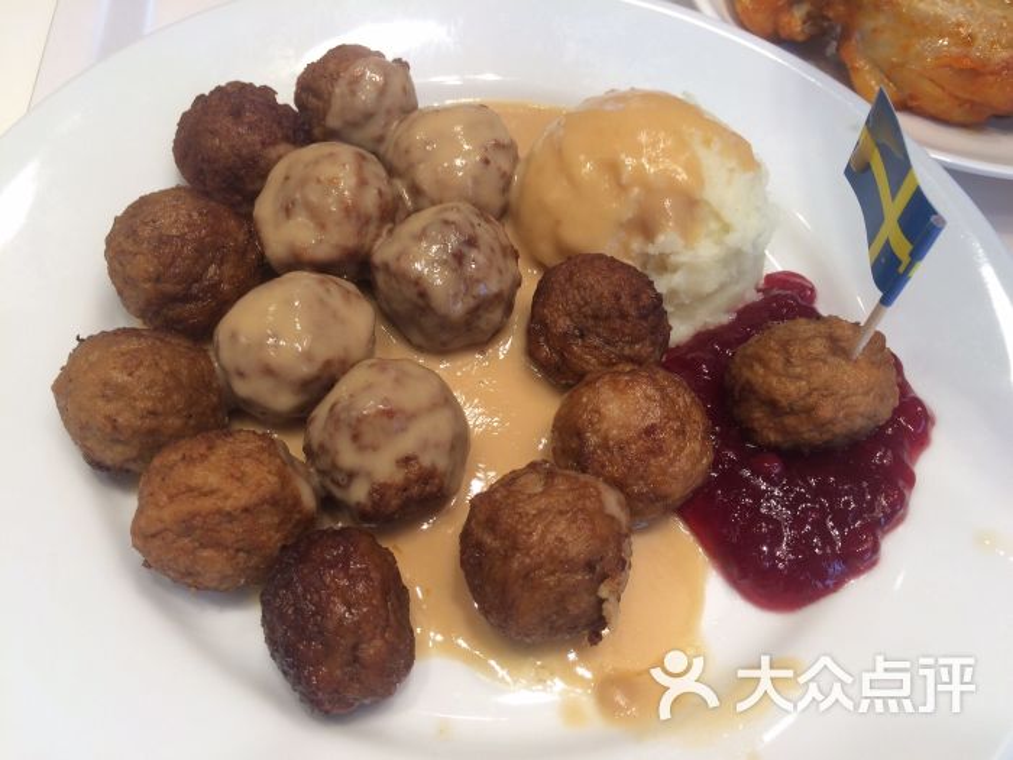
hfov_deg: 61.7
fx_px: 849
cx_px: 506
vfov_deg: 48.2
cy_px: 380
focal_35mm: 29
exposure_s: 1/60
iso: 32
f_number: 2.2
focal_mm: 4.15
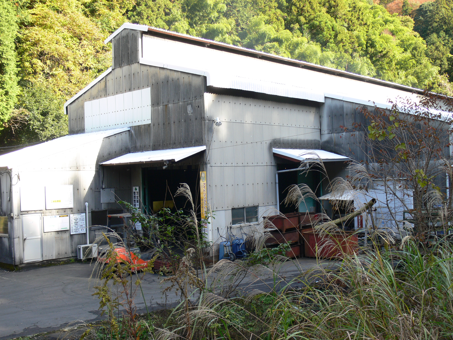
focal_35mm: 42
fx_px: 550
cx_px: 226
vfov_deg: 34.3
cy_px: 170
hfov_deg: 44.8
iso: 80
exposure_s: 1/100
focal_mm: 8.8
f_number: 4
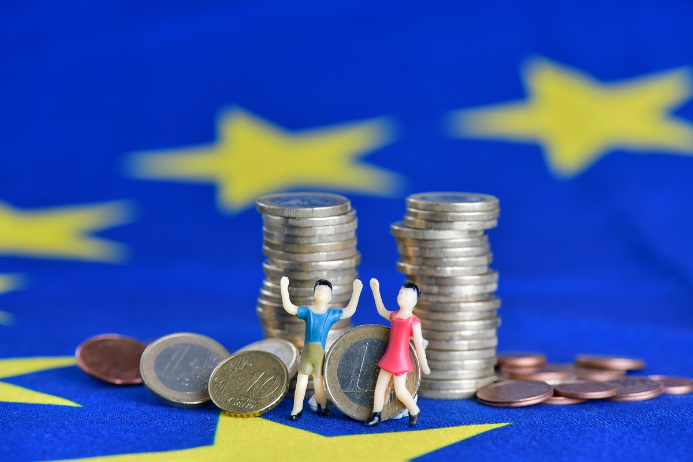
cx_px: 346
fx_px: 2021
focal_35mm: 105
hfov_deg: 19.5
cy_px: 231
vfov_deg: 13.0
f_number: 9
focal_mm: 105
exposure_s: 1/125
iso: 100
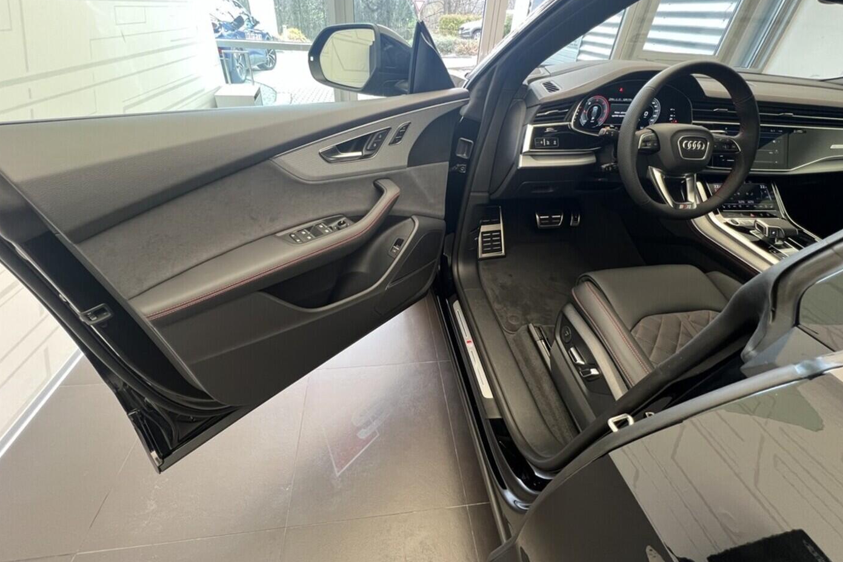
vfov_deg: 80.9
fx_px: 328
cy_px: 250
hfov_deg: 104.3
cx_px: 419
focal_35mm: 14
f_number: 1.8
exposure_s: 1/74
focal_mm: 1.57
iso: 250
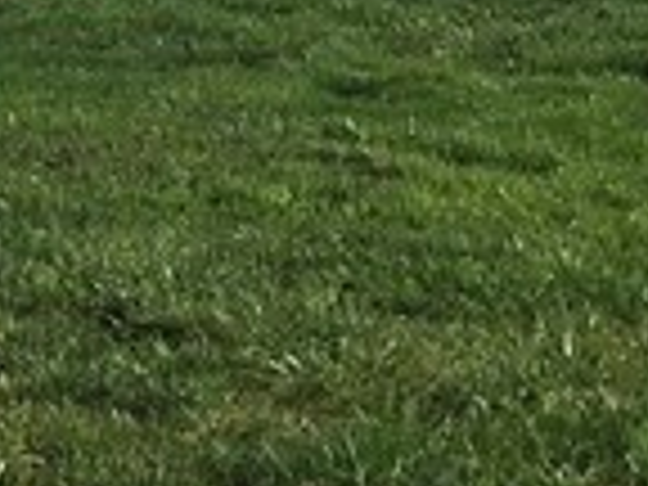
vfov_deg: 6.9
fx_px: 3856
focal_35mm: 206
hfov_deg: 9.6
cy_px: -603
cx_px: 32
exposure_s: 1/2639
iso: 32
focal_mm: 4.15
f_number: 2.2
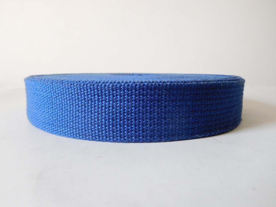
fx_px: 199
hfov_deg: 69.4
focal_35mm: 25
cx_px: 138
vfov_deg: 54.9
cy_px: 104
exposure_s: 1/30
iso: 220
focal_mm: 4.5
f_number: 3.4
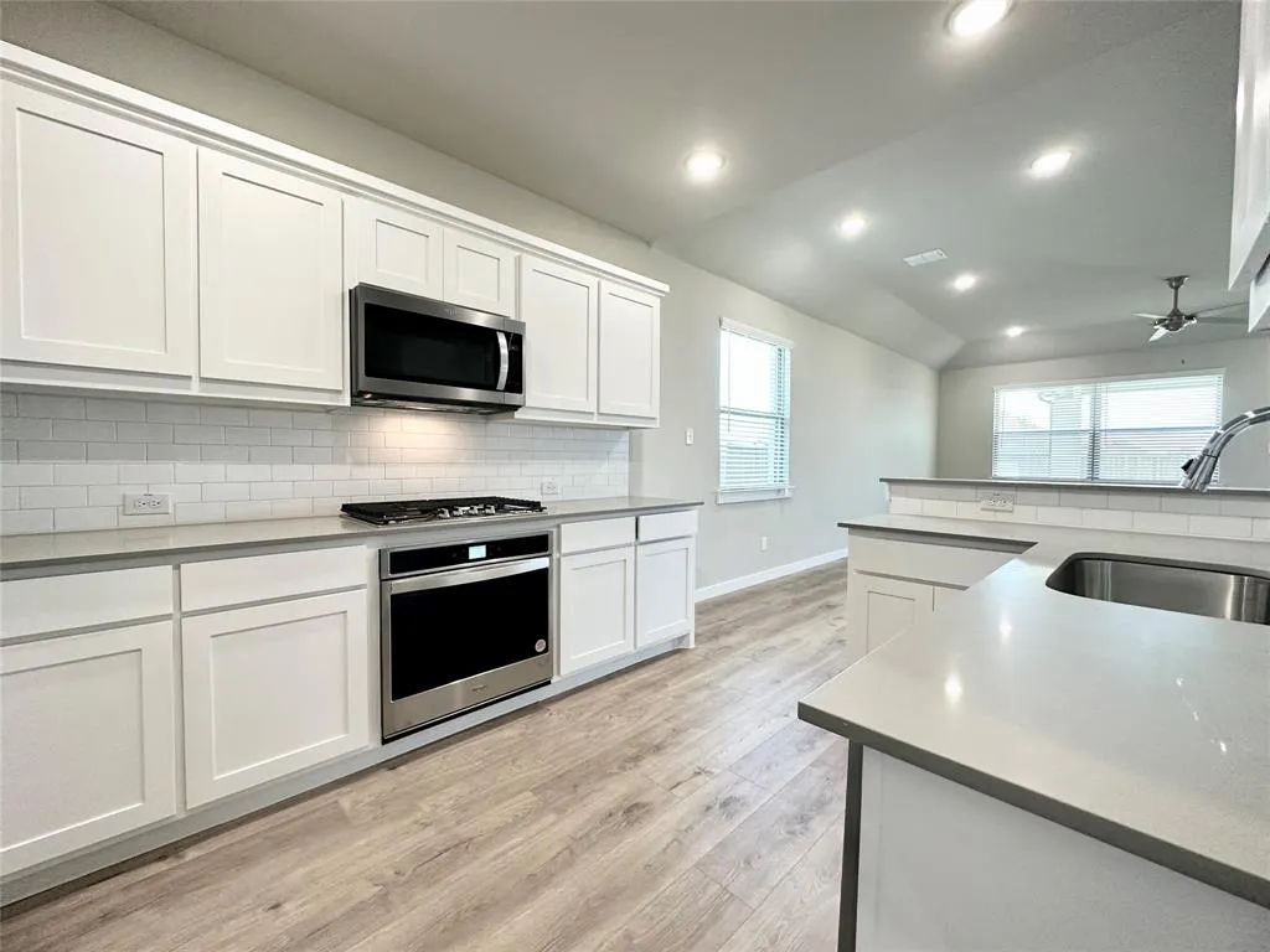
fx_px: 514
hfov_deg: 102.1
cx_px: 635
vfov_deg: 85.7
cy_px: 476
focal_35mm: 14
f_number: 2.2
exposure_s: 1/120
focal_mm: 2.22
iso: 200
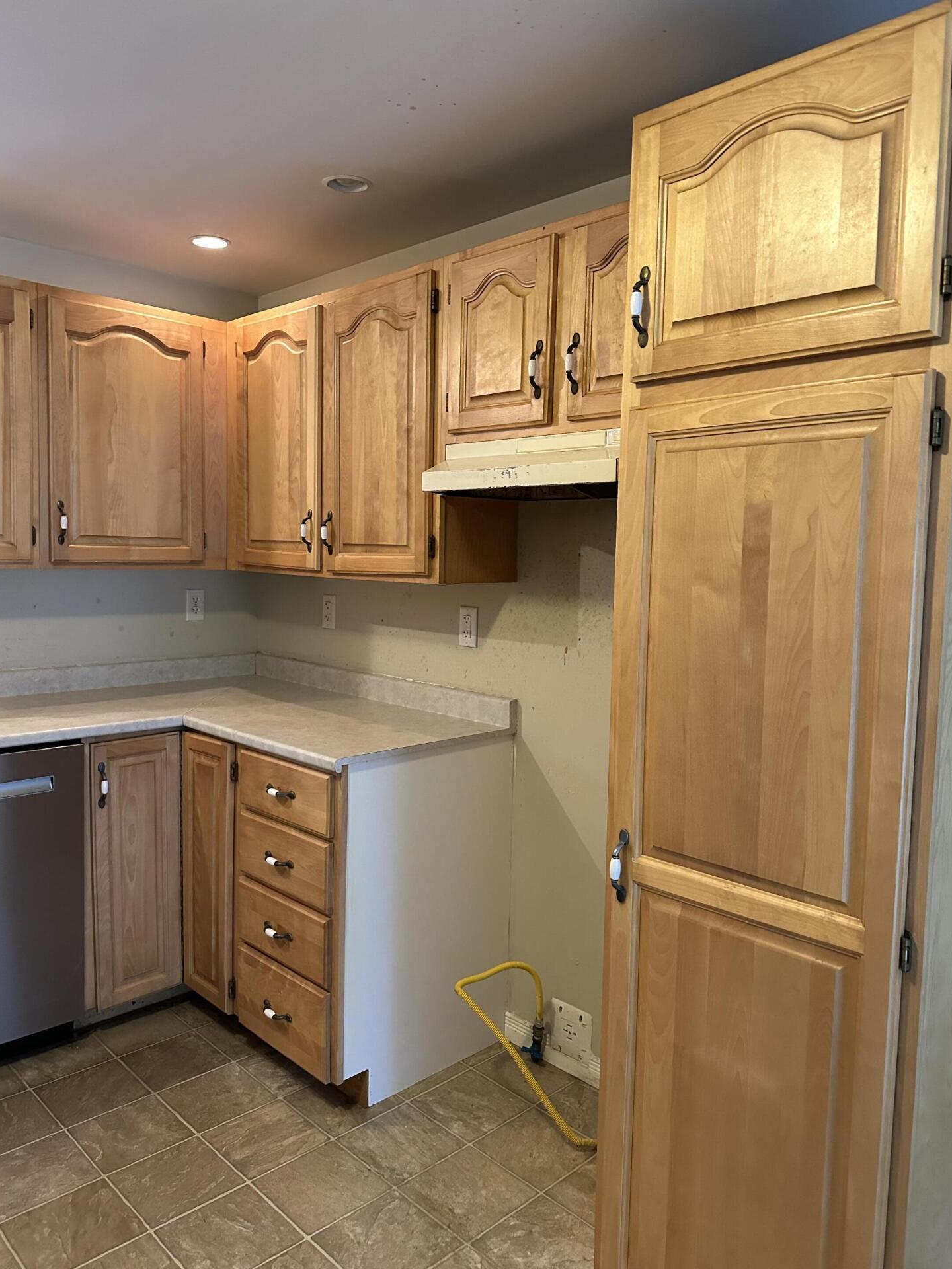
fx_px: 917
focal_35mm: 25
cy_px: 619
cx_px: 460
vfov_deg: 69.4
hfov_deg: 54.9
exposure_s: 1/60
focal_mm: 6.86
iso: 640
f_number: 1.78
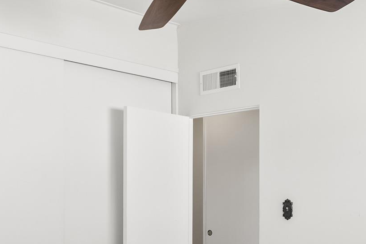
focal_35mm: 49
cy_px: 204
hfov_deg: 40.0
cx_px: 135
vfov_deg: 26.9
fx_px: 498
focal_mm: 16
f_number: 8
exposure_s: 1/25
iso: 500
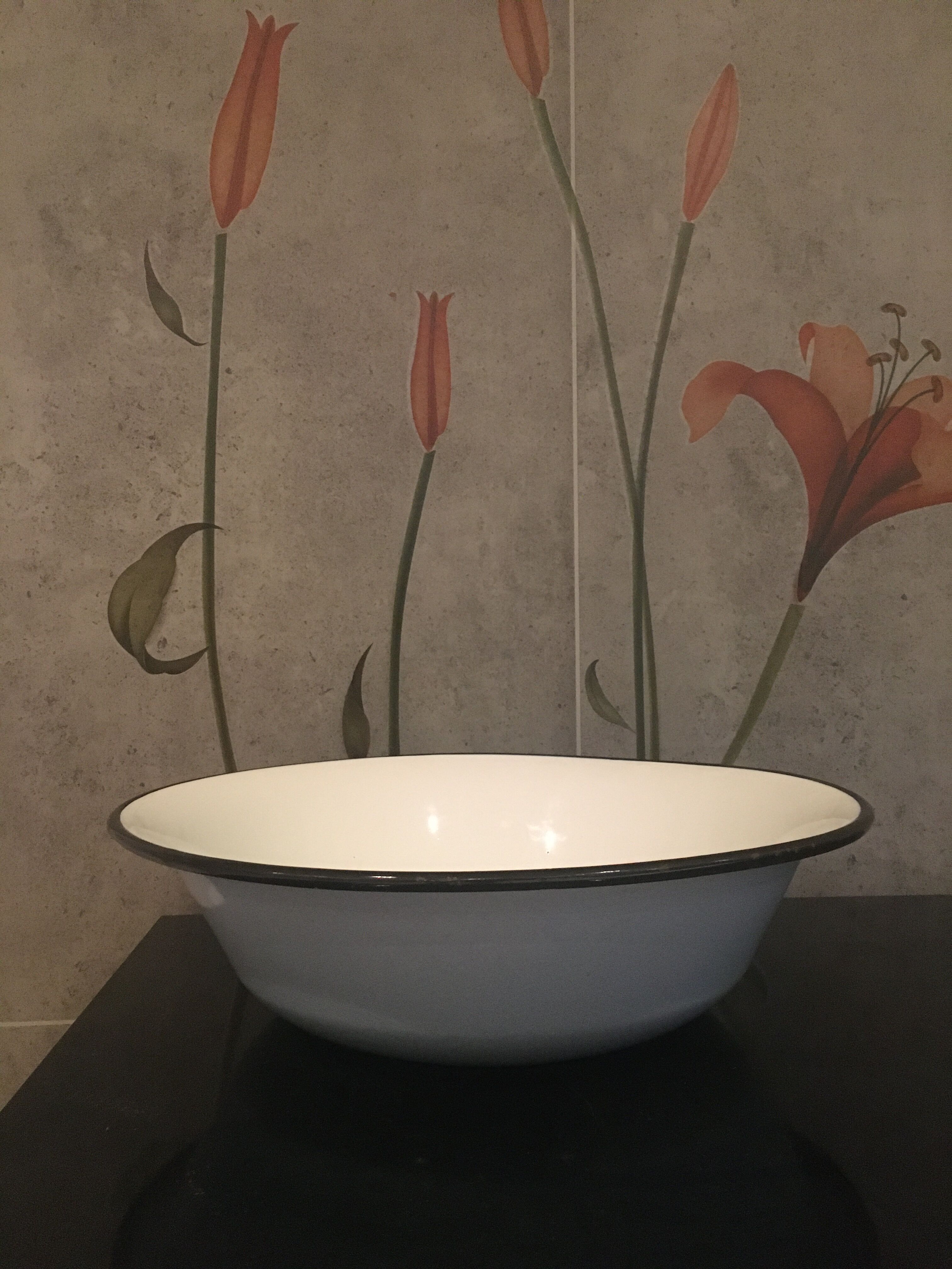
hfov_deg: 48.2
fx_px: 1063
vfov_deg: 61.7
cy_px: 634
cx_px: 476
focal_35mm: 29
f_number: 2.2
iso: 320
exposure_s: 1/17
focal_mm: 4.15
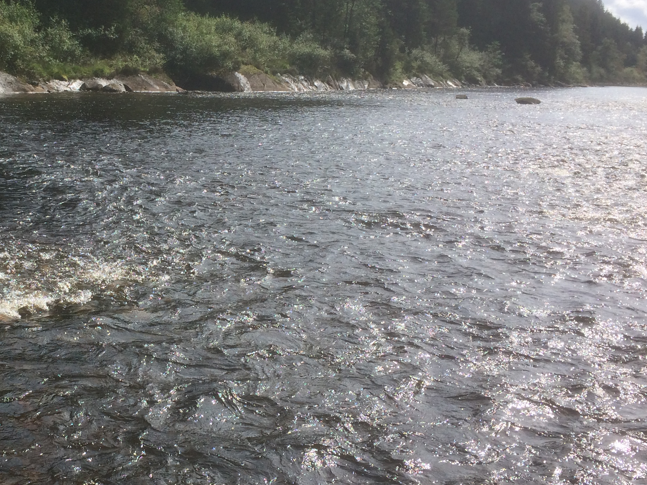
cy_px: 238
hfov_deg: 36.2
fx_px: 953
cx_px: 128
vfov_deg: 28.6
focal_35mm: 51
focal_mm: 4.15
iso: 32
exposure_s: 1/1786
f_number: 2.2
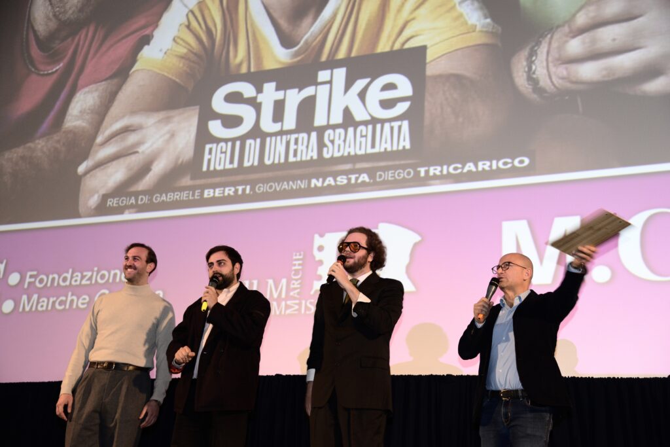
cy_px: 224
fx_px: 931
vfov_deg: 27.0
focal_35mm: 50
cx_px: 335
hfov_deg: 39.6
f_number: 4
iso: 1600
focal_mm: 50
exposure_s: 1/60
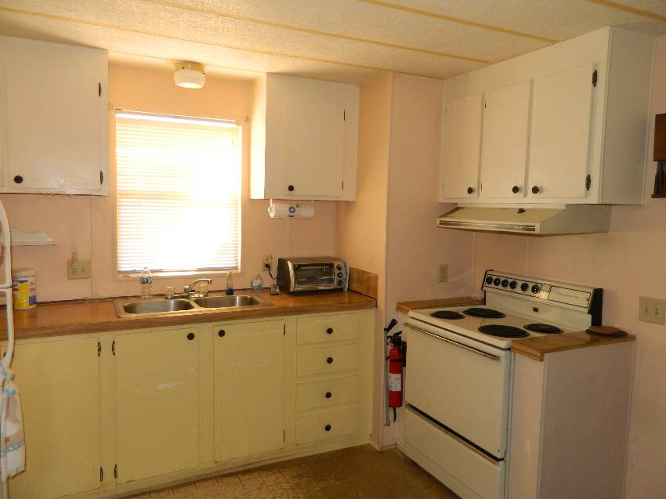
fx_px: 481
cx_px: 333
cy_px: 250
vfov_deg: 54.9
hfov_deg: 69.4
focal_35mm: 25
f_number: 3.1
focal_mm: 4.5
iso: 180
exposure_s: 1/30
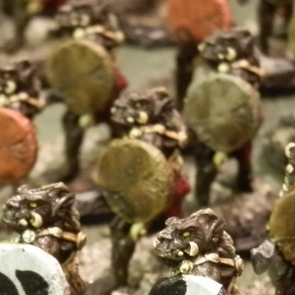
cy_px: 282
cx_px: 55
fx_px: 1485
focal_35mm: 154
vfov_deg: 11.3
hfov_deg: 11.3
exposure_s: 1/5
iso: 400
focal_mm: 10.99
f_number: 3.7
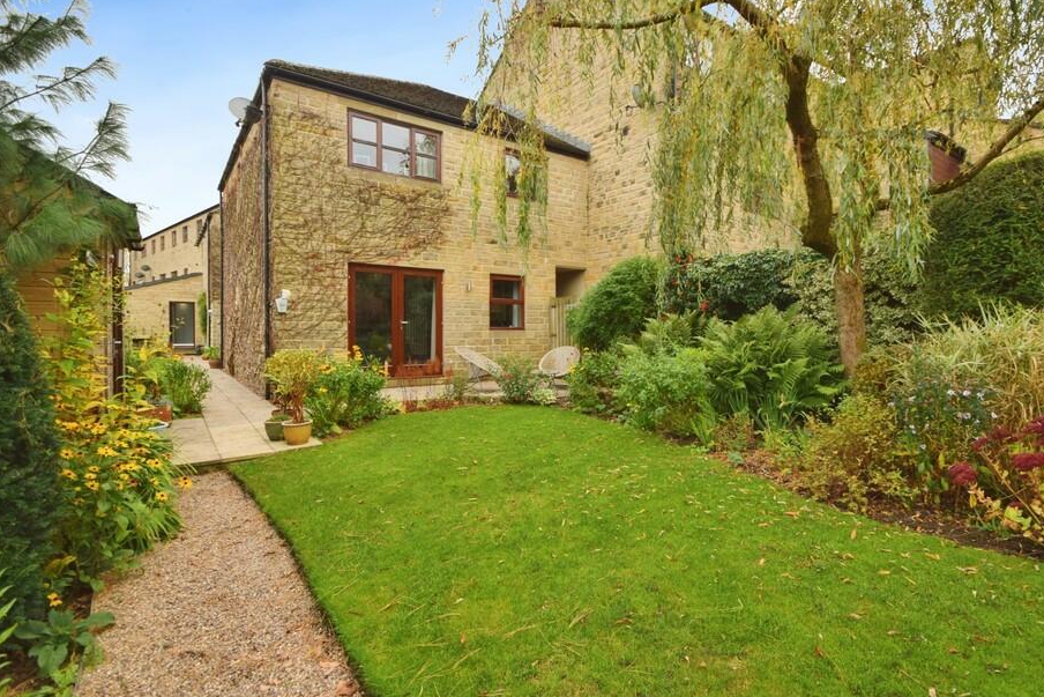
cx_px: 580
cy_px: 333
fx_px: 493
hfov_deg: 92.9
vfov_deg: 70.4
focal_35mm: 17
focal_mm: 10
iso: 400
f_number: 6.3
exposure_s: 1/160
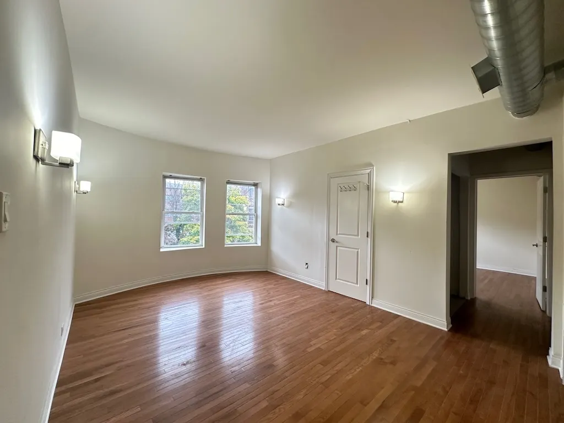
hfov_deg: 102.1
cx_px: 282
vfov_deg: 85.7
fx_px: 228
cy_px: 212
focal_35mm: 14
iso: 200
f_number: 2.2
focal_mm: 2.22
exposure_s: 1/60
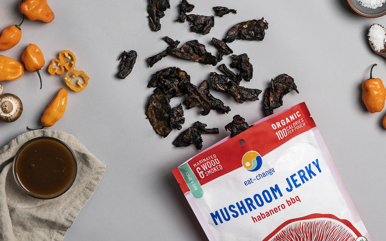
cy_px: 51
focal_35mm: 110
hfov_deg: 18.9
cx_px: 218
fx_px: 1157
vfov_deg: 11.9
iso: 200
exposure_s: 1/125
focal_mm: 45
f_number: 6.3
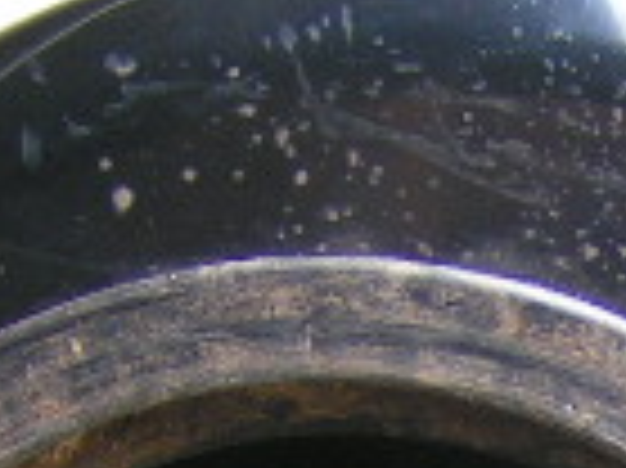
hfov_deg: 11.2
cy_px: 1004
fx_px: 3162
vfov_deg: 8.0
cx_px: 635
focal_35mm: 175
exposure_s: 1/50
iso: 80
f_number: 2.8
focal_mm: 5.8
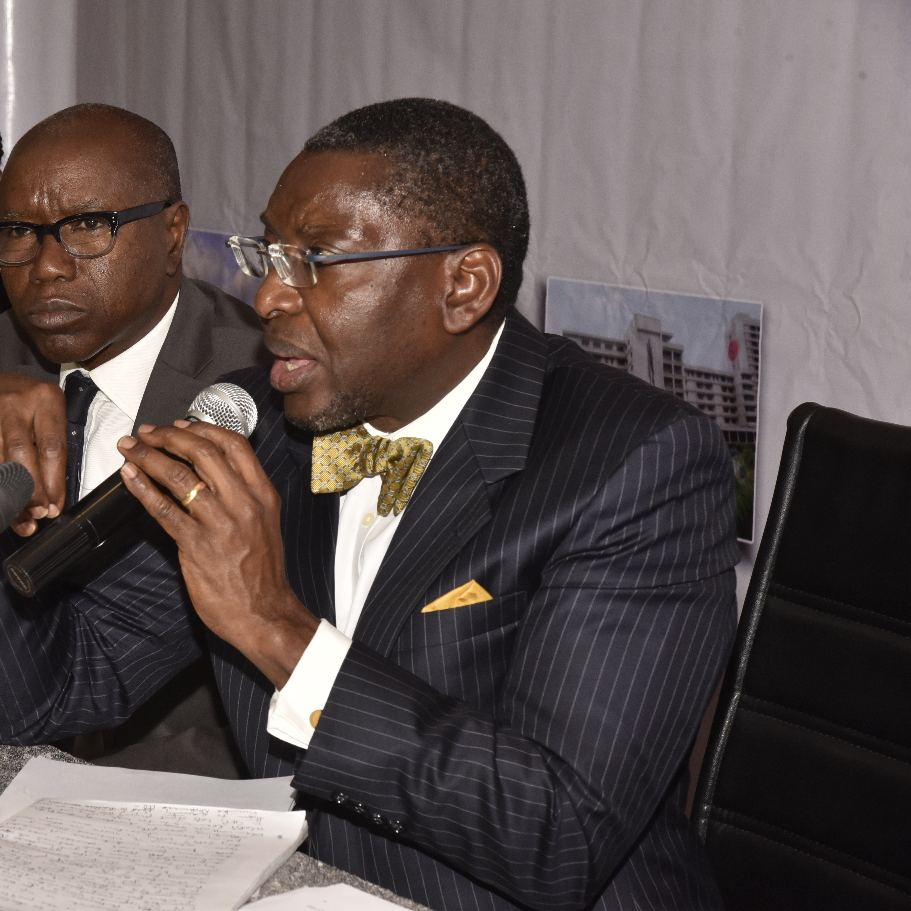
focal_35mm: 100
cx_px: 227
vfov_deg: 17.4
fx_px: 2977
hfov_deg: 17.3
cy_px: 454
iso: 1600
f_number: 11
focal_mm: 78
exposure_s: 1/125
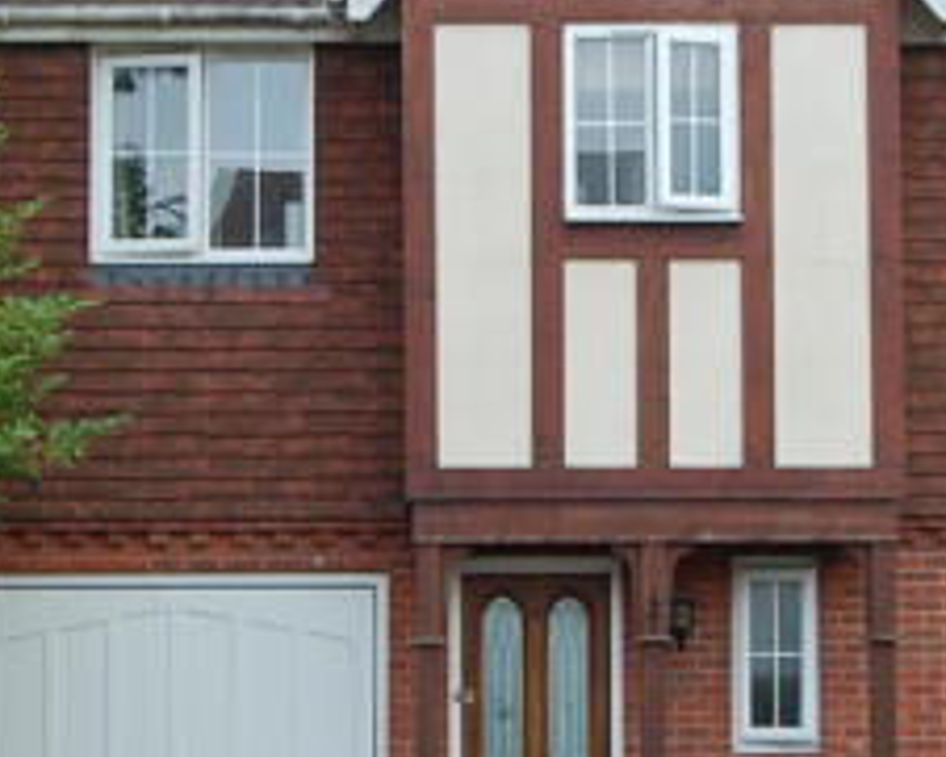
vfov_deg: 14.5
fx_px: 2969
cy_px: 376
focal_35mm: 106
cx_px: 544
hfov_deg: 18.1
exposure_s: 1/200
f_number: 7.1
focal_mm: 26
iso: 200
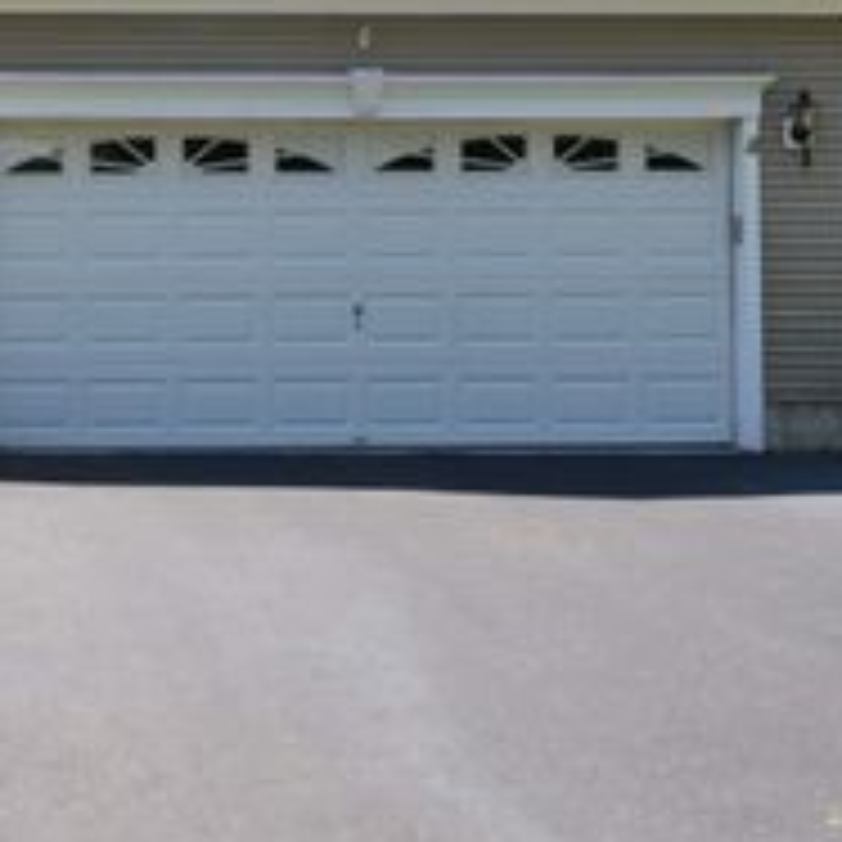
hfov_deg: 23.6
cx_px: -113
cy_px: 232
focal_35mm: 68
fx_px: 1871
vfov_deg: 25.1
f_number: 10
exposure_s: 1/200
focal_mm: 20
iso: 400
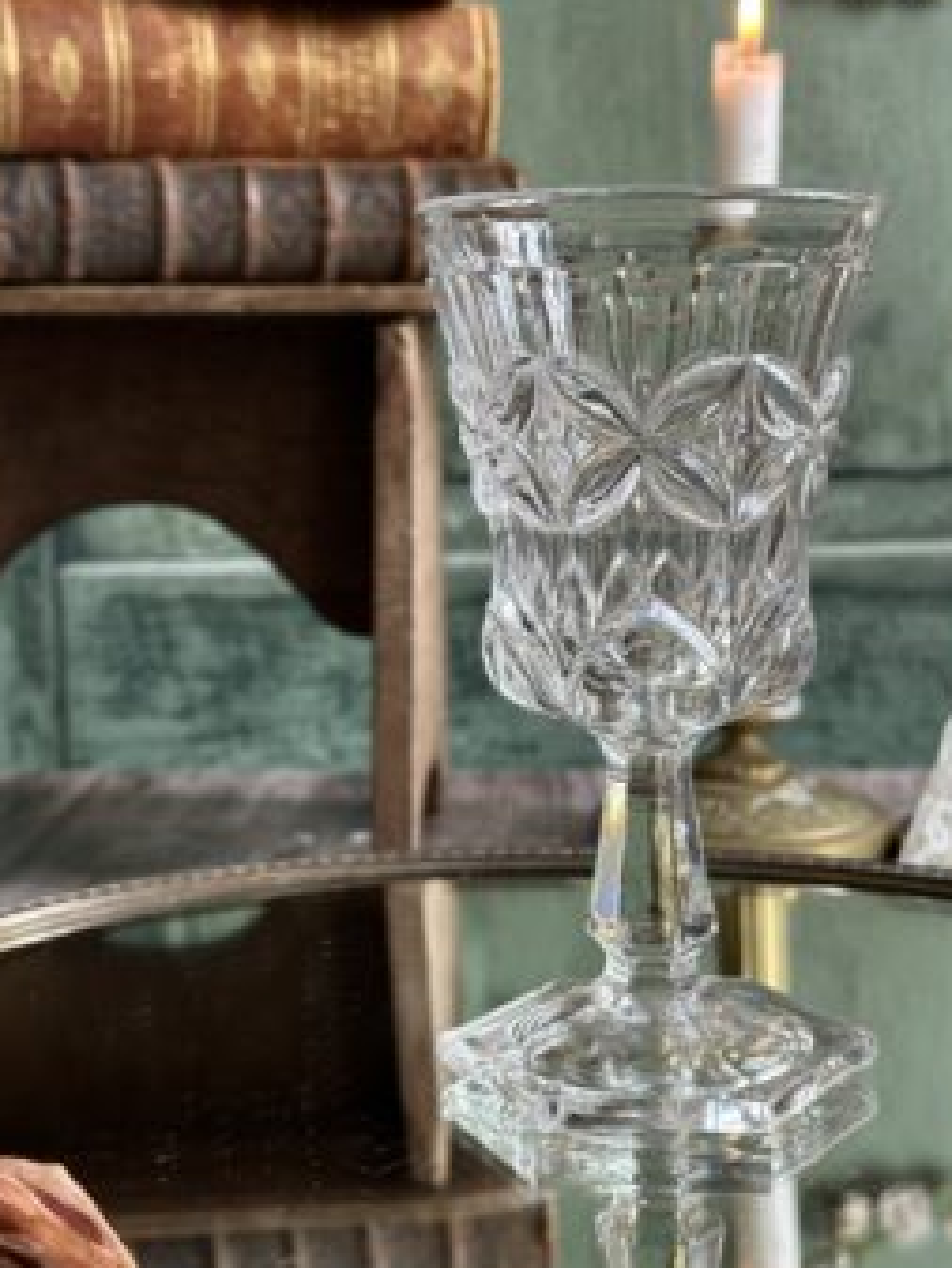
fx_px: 2089
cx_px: 534
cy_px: 610
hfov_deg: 25.7
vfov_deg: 33.8
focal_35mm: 57
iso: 80
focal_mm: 6.86
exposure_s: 1/65
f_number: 1.78
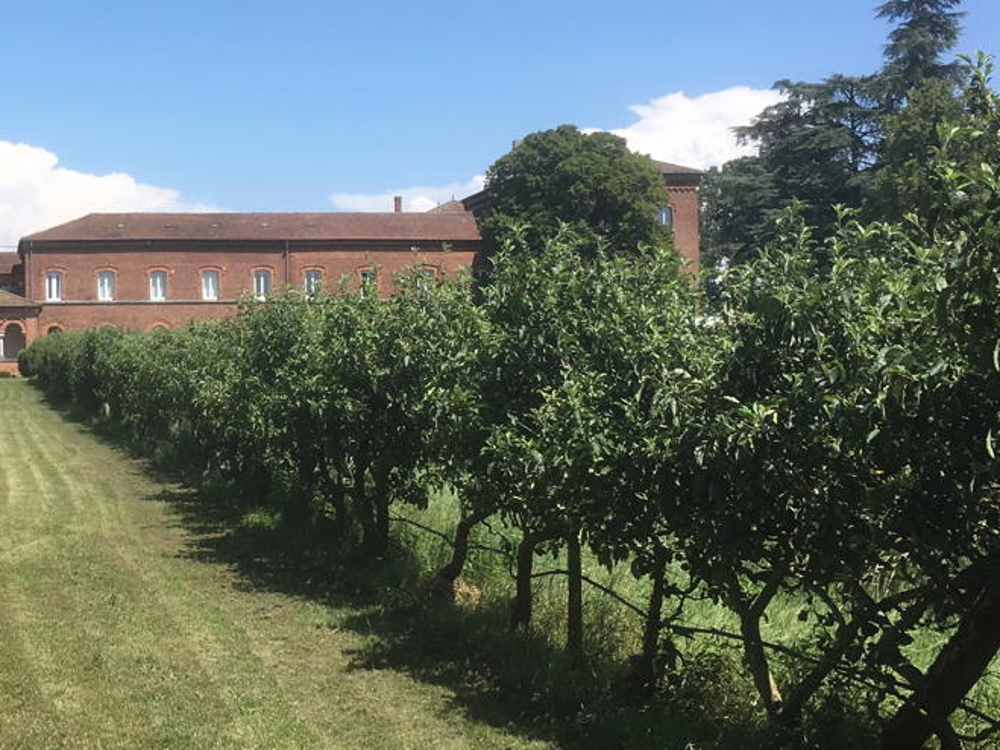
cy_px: 254
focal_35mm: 66
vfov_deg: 22.2
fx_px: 1906
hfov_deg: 28.2
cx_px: 91
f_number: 2.2
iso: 25
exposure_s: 1/1304
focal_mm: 4.15
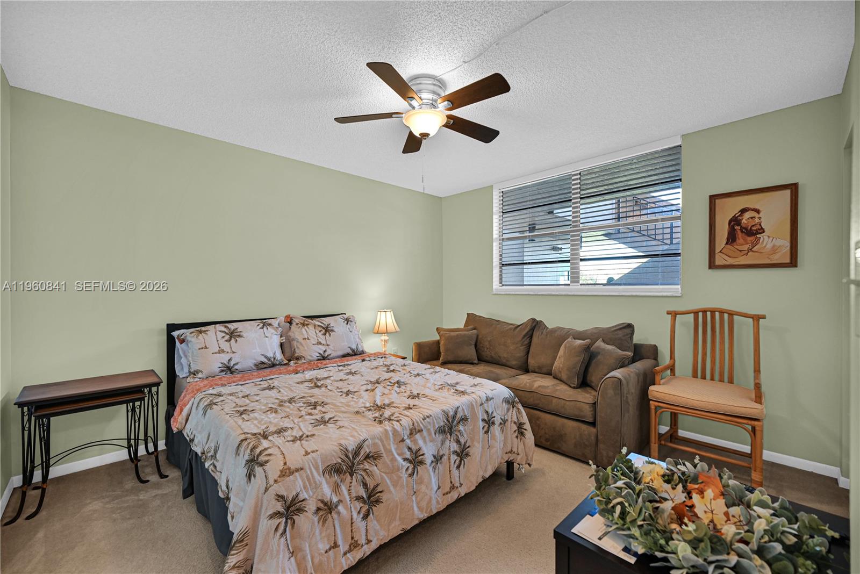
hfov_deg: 104.2
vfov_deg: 81.3
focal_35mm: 14
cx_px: 430
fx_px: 335
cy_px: 287
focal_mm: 14
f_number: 4
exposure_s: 1/15
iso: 220
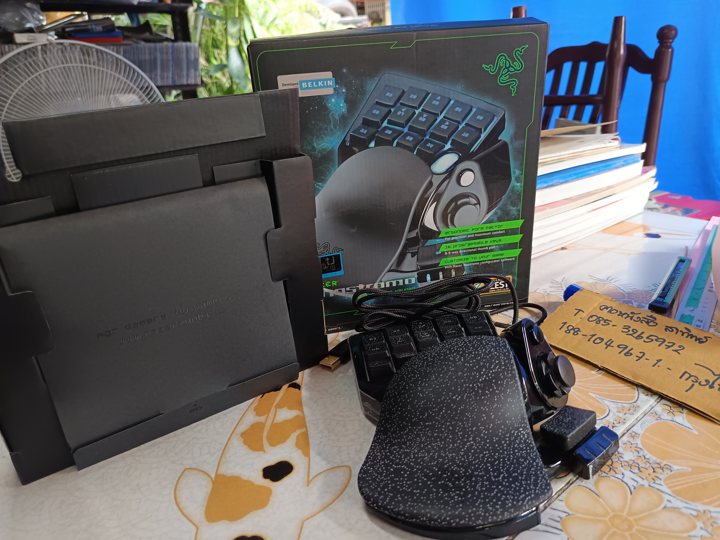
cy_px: 270
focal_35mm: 24
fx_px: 499
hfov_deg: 71.6
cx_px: 360
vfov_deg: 56.8
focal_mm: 5.31
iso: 999
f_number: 1.7
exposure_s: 1/50
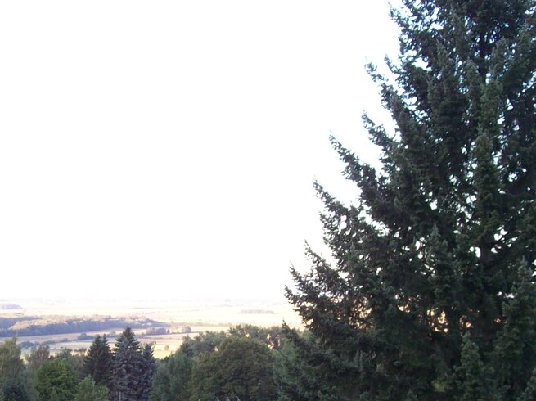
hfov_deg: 29.3
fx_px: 1021
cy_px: 306
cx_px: 196
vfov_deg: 22.0
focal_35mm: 66
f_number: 2.7
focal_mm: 6
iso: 80
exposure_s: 1/77.6
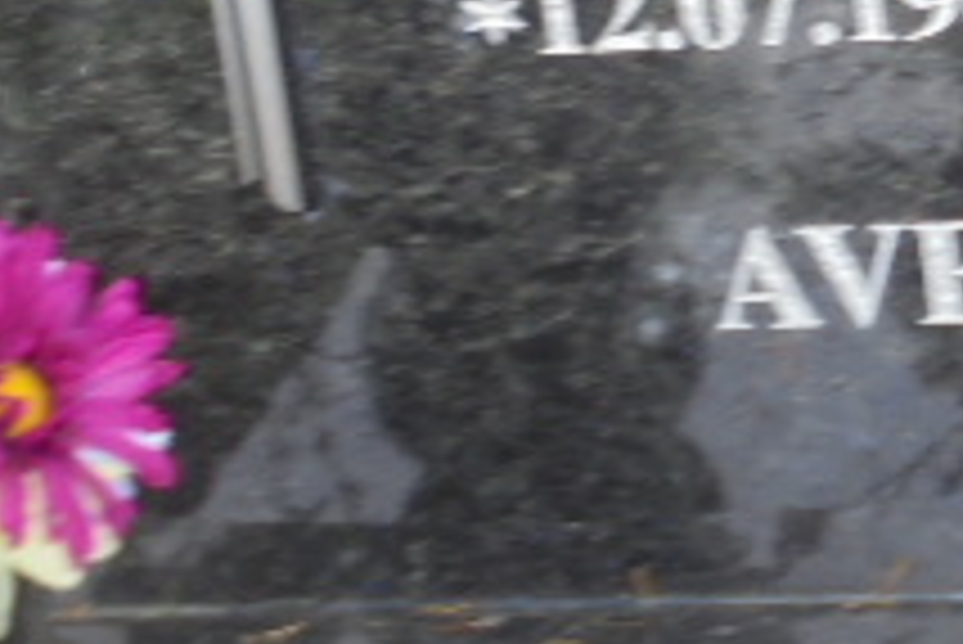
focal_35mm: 199
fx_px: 5327
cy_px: -284
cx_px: 1040
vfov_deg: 6.8
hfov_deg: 10.2
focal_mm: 11.5
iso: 100
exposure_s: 1/30
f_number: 5.6
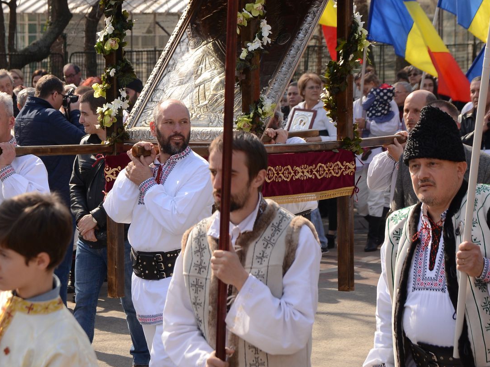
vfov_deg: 9.8
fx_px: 2137
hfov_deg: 13.1
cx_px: 192
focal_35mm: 151
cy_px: 126
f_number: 5
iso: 250
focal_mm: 70
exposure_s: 1/500
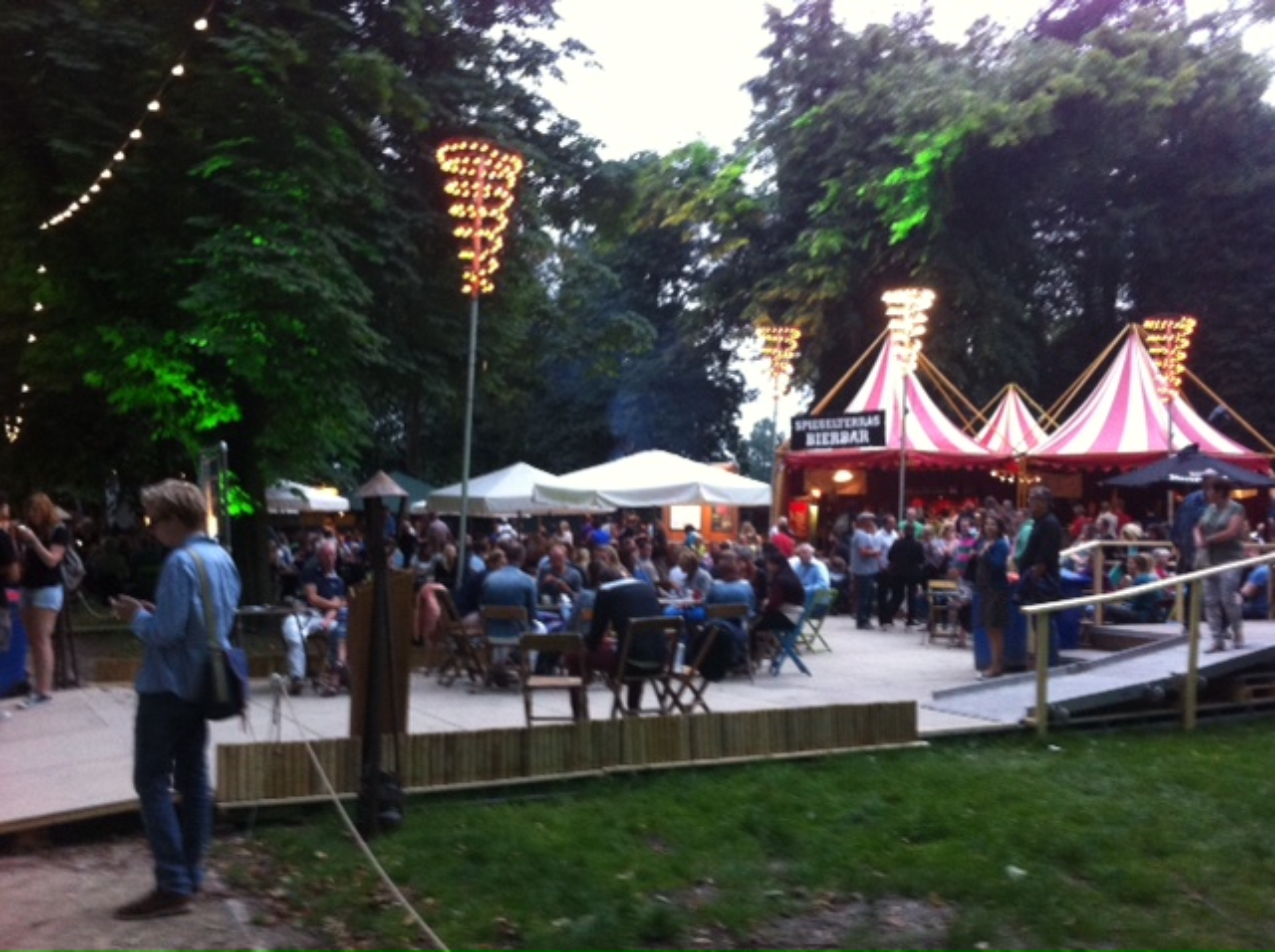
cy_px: 476
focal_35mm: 35
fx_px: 1287
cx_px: 638
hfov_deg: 52.7
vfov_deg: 40.6
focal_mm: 3.85
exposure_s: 1/15
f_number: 2.8
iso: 200
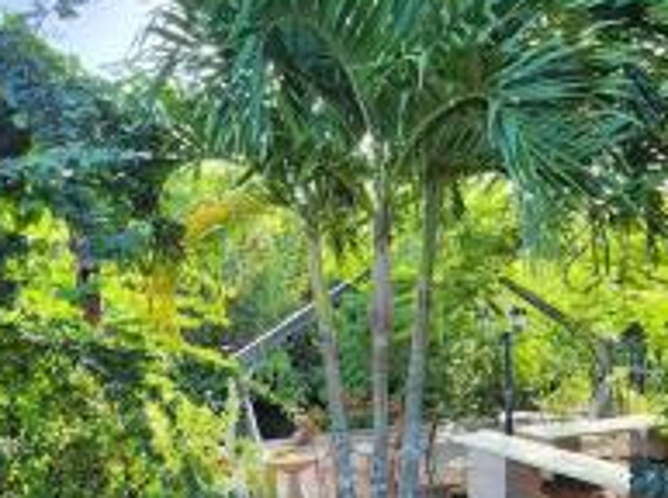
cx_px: 256
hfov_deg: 64.6
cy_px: 311
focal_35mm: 27
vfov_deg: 50.7
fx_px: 520
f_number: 2.2
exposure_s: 1/127
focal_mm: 2.2
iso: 50
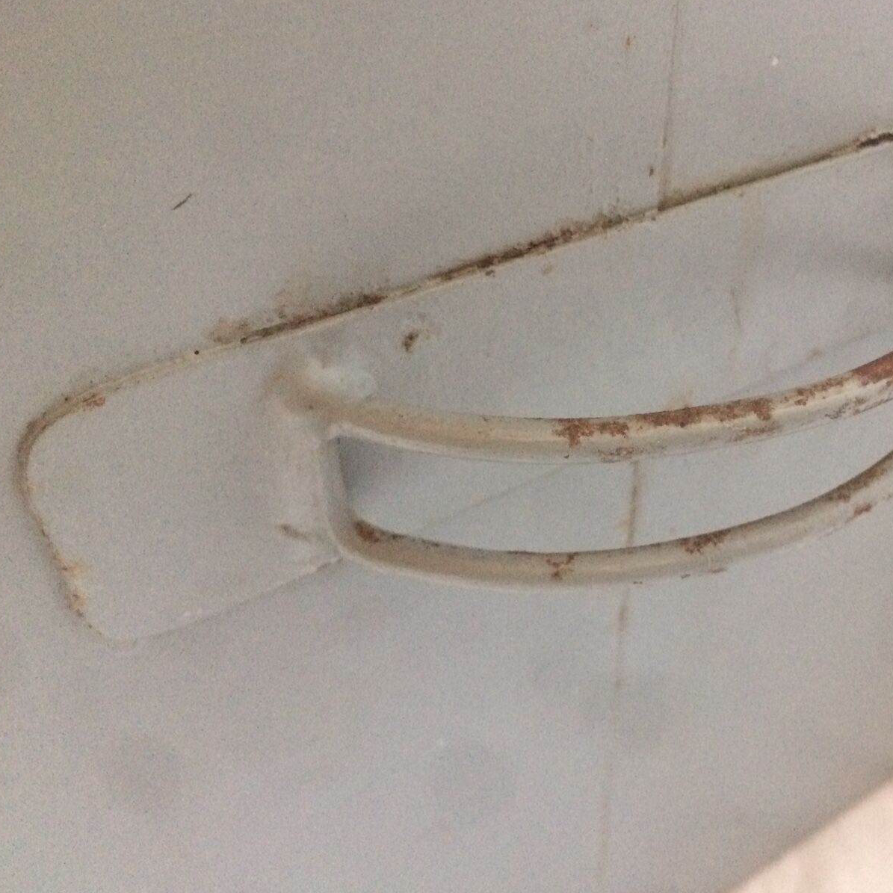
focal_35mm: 35
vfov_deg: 47.2
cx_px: 603
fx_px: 1022
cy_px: 442
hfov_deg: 46.4
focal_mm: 4.15
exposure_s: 1/25
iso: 320
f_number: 2.2
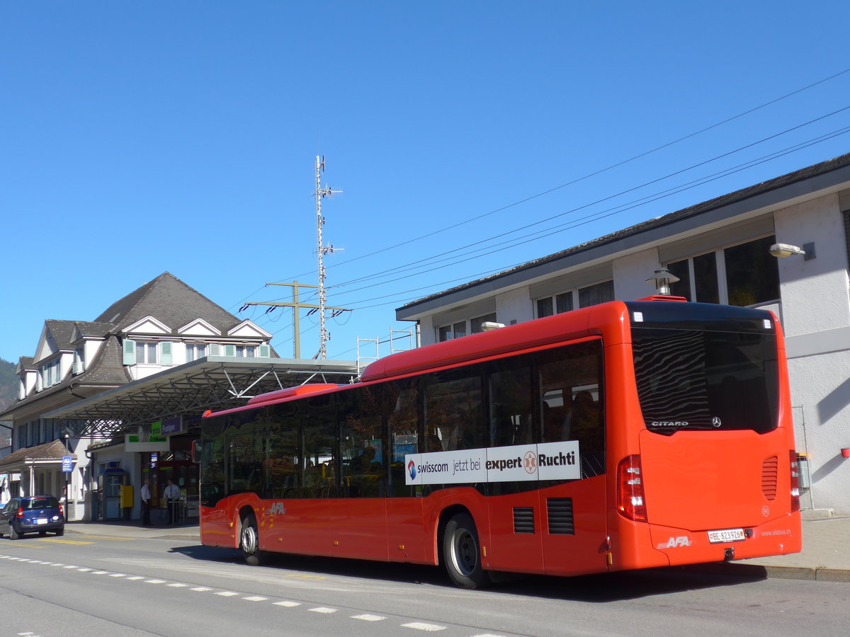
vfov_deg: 31.5
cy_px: 318
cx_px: 425
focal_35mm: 46
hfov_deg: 41.2
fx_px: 1130
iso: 80
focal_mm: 9.5
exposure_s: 1/1300
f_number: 3
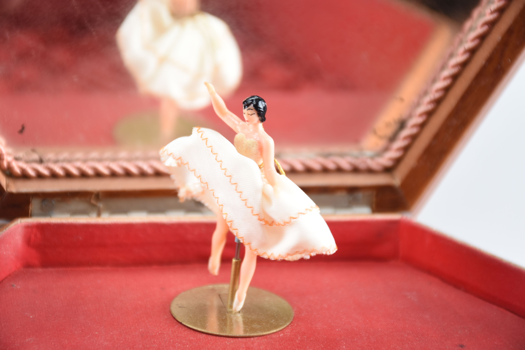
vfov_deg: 8.7
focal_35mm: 158
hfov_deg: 13.0
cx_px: 262
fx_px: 2297
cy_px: 175
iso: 100
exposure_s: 1/100
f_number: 8
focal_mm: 105
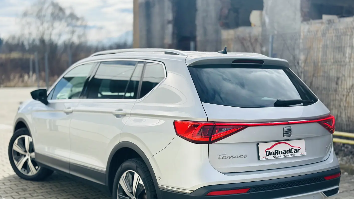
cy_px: 127
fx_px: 497
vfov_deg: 22.6
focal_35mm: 53
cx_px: 176
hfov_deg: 39.2
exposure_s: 1/6211
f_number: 1.78
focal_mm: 6.86
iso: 100
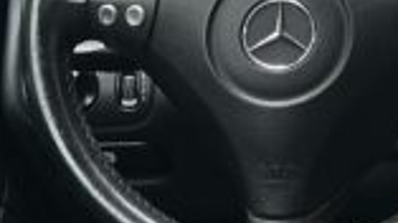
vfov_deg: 9.0
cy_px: -56
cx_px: 755
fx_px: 1402
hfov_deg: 14.0
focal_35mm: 133
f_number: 1.78
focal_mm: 6.86
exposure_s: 1/291
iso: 80
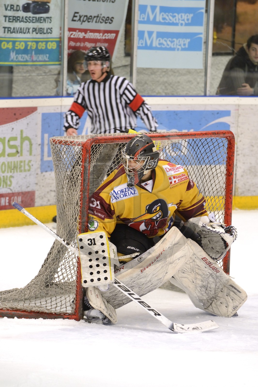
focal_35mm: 200
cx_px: 129
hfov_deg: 6.9
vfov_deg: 10.3
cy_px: 194
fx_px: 2151
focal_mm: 200
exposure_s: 1/250
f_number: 5.6
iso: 3200
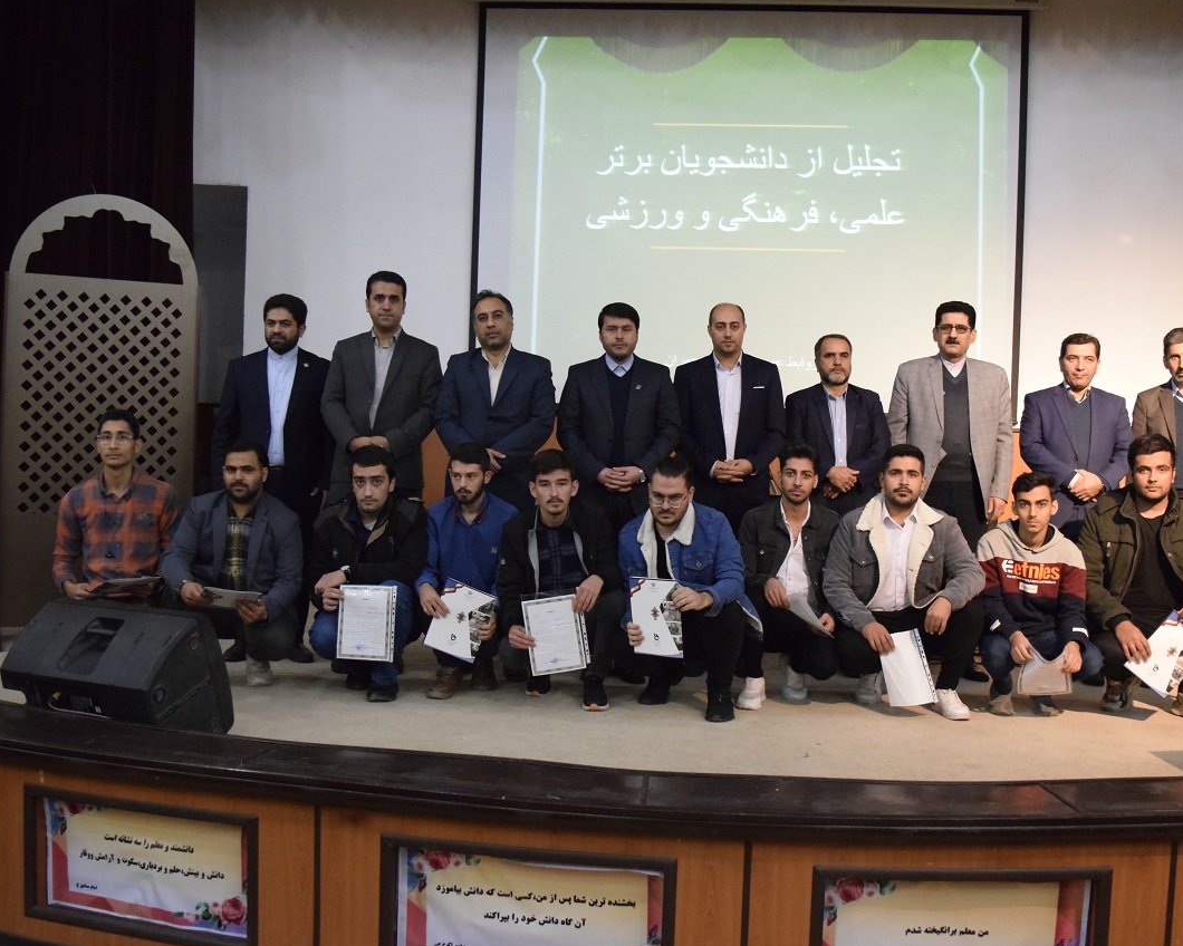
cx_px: 644
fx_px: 1330
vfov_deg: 39.2
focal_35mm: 38
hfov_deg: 47.9
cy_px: 472
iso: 5000
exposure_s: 1/80
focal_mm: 22
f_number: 4.5
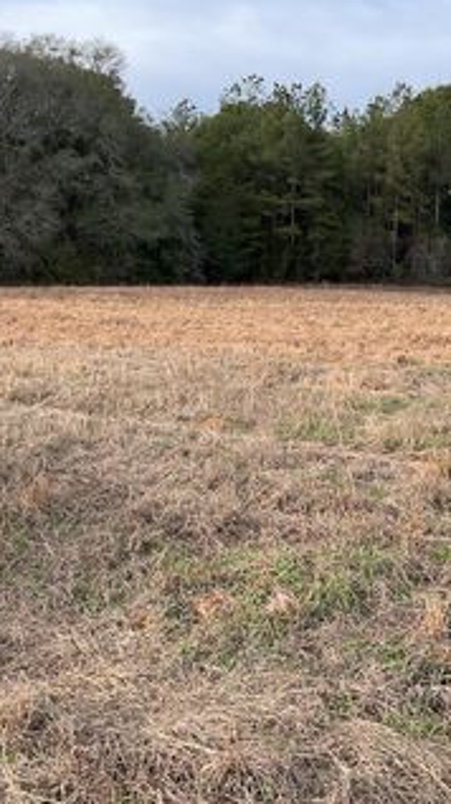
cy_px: 402
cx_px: 321
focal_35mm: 43
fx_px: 915
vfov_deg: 47.4
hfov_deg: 27.4
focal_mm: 3
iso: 16
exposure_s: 1/439
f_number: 1.8
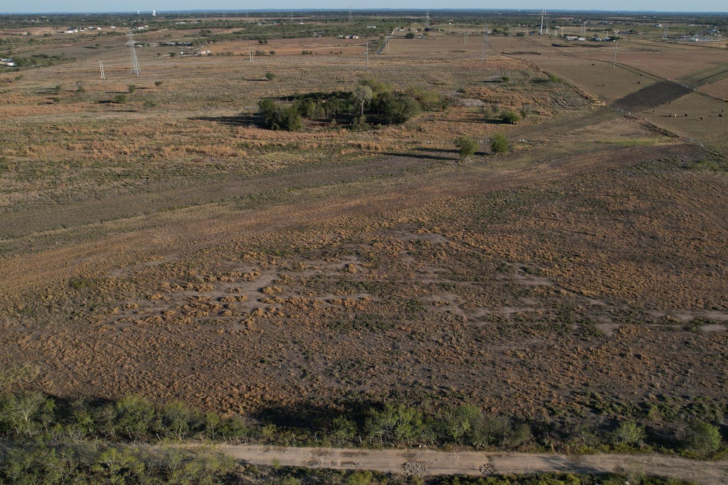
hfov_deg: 67.4
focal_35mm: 27
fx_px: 546
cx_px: 382
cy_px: 225
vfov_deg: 47.9
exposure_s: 1/2000
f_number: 2.8
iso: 120
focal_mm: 8.38
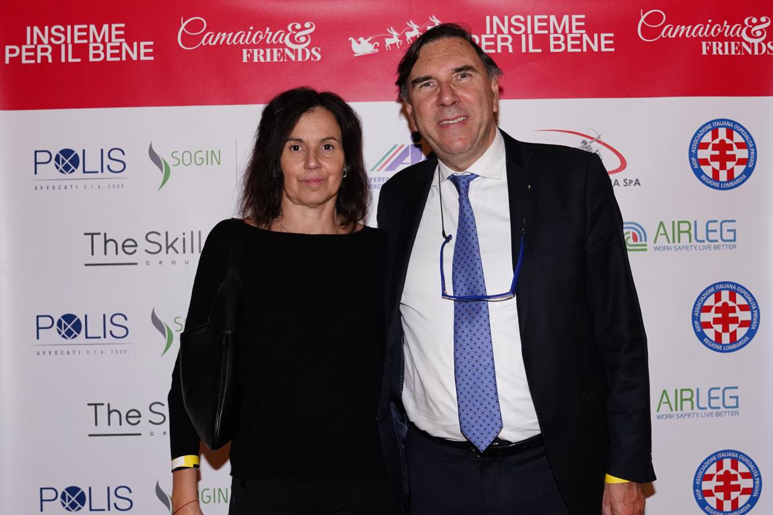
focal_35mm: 39
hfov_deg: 49.6
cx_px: 386
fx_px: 837
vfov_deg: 34.2
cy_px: 258
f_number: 4
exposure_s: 1/60
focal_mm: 26
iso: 2000
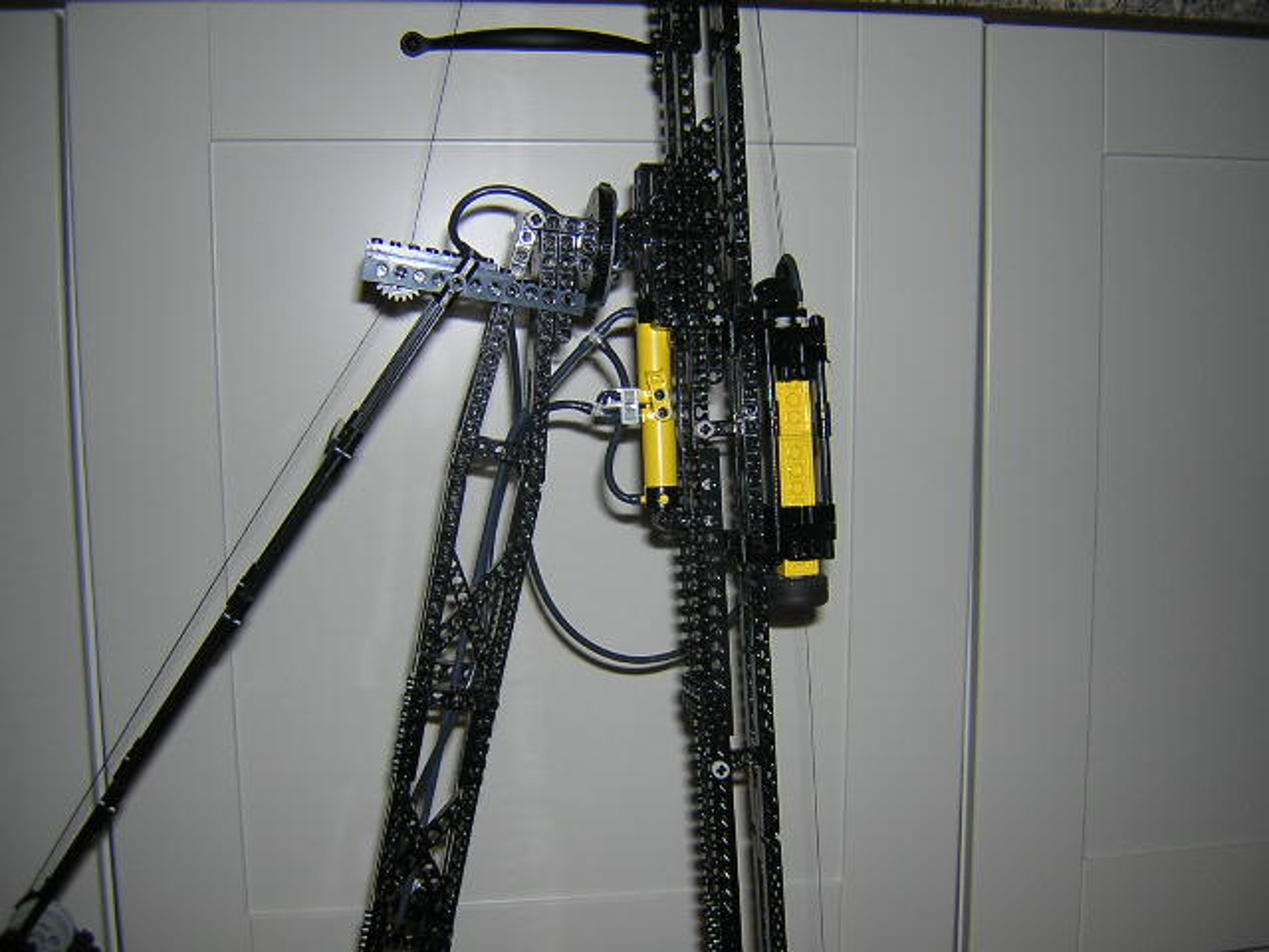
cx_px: 634
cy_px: 476
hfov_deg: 51.4
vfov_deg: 39.7
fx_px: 1320
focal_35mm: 36
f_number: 2.6
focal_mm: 4.7
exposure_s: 1/60.1
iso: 100
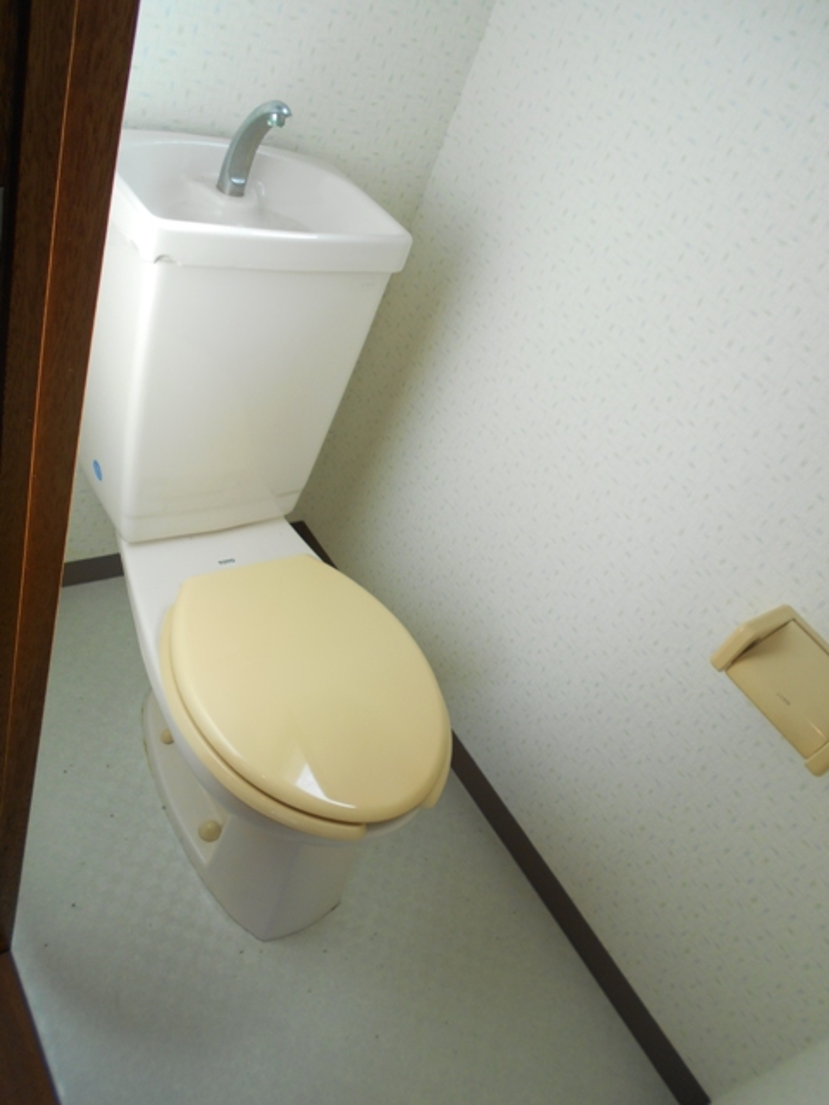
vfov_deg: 67.3
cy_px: 552
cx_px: 414
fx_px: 830
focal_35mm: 26
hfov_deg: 53.1
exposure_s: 1/50
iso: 80
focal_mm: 4.6
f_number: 3.2
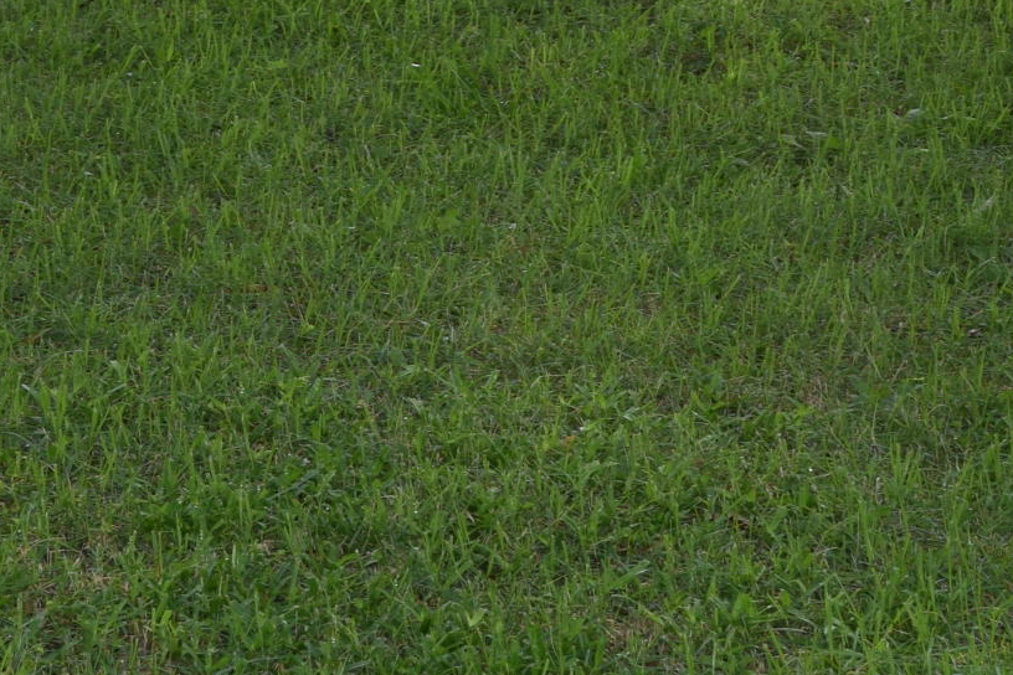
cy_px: -438
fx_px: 4188
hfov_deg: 13.8
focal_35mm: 149
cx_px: 565
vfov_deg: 8.9
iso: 100
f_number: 6.3
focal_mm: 27
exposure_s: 1/160
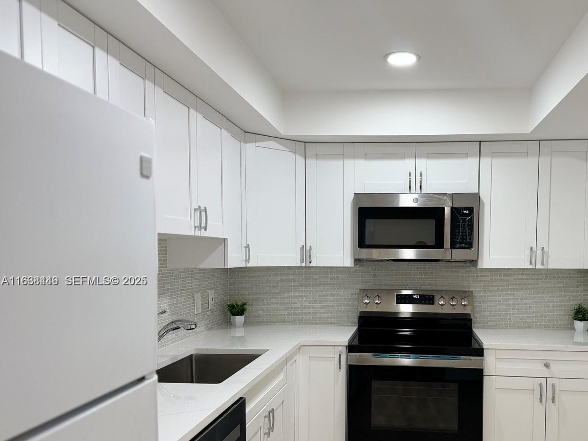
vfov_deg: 45.0
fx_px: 527
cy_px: 281
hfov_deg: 57.4
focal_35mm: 31
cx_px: 379
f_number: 1.78
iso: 100
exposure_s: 1/120
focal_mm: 6.76
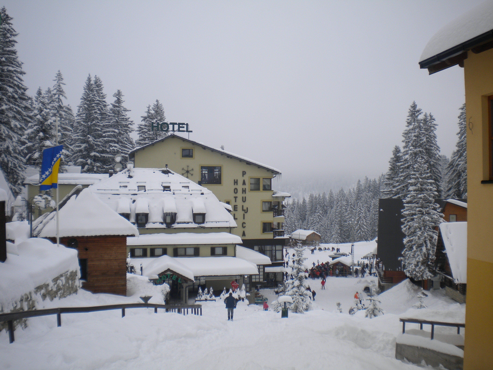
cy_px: 185
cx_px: 246
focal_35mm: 35
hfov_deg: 52.6
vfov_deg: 40.7
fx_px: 498
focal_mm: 6.3
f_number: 4.6
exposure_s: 1/520
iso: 80
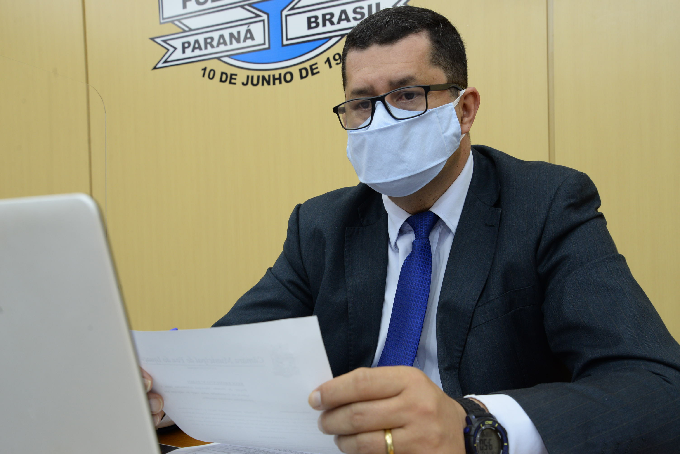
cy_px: 227
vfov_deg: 36.9
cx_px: 340
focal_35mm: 36
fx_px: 680
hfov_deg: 53.1
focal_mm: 36
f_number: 8
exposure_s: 1/40
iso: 1000
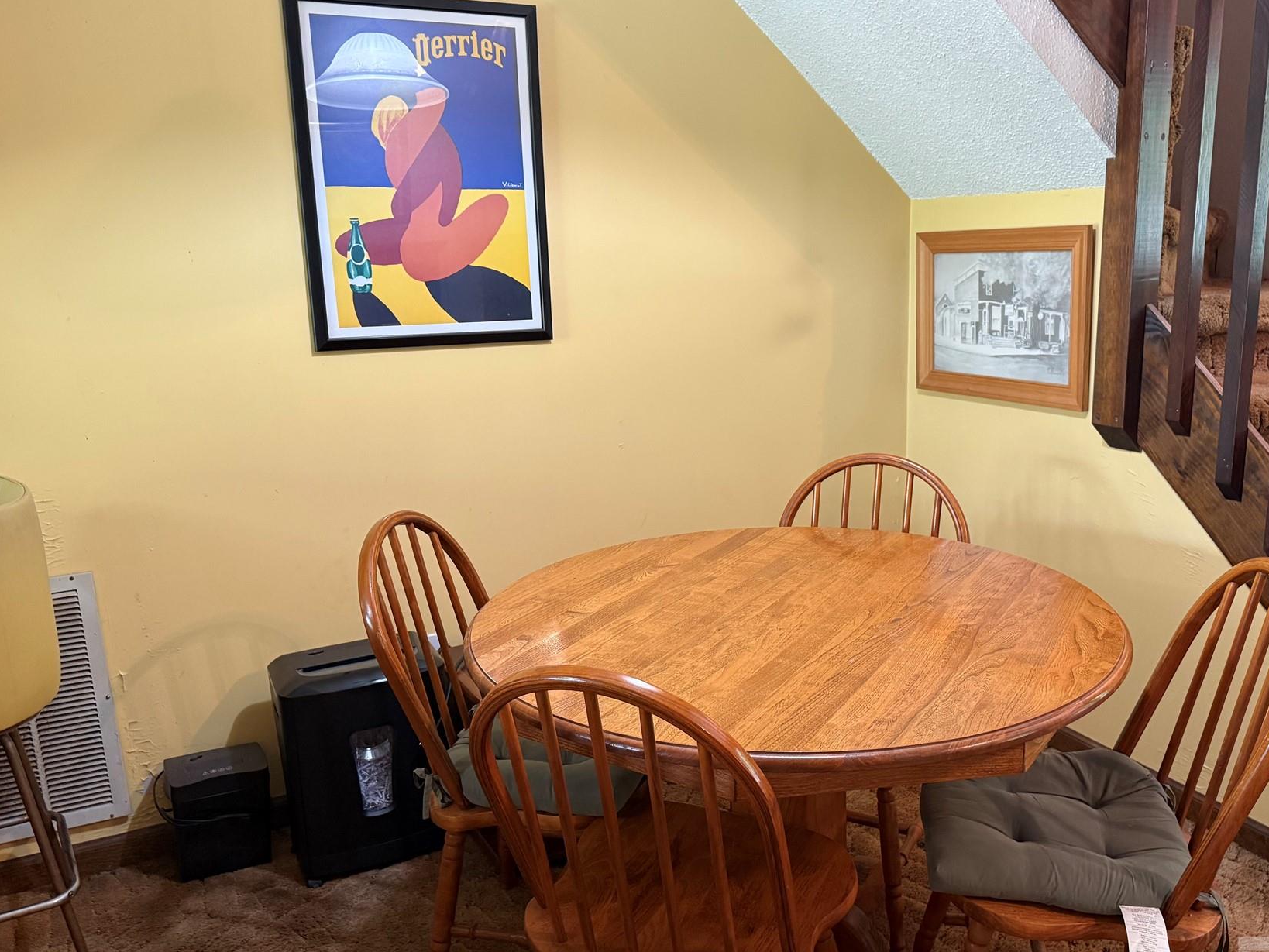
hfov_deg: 59.9
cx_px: 692
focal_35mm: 30
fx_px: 1100
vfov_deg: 46.8
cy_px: 494
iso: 400
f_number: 1.78
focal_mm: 6.76
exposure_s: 1/60
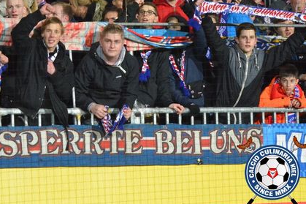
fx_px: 1215
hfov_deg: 14.3
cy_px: 76
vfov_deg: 9.6
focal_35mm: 143
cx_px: 113
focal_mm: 70
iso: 4000
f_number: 2.8
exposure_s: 1/400
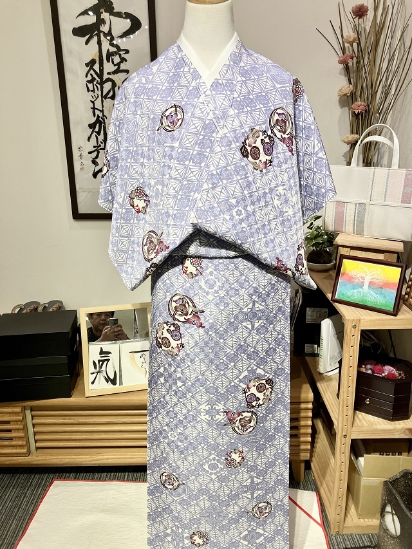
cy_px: 274
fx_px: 444
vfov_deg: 63.4
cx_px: 206
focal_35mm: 28
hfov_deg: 49.8
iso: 80
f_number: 1.8
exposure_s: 1/108
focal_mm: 3.99
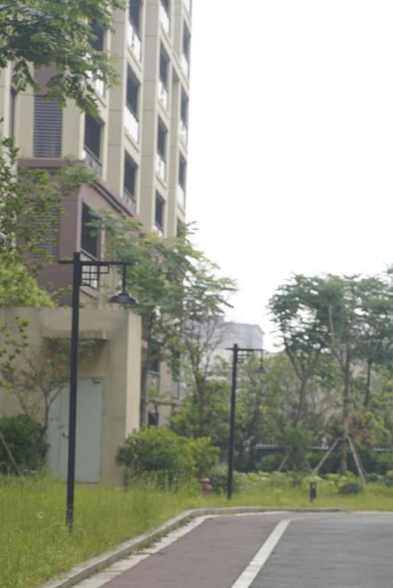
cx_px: 54
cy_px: 505
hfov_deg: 8.7
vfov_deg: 13.0
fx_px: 2568
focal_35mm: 157
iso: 250
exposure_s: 1/160
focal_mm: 85
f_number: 7.1
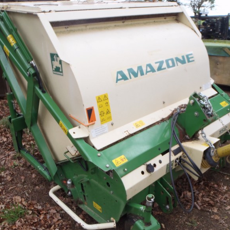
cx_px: 124
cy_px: 112
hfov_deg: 48.4
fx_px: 256
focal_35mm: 34
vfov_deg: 48.4
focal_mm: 5
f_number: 3.5
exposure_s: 1/60
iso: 64
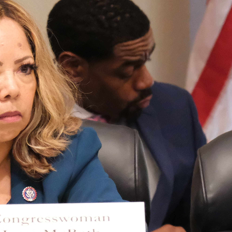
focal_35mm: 543
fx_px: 4117
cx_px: 320
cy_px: 80
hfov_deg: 3.2
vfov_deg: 3.2
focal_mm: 95
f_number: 4
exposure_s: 1/500
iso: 8000
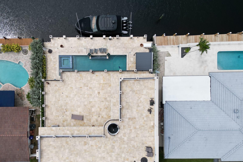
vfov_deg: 40.9
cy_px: 100
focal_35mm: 32
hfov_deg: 58.3
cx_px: 97
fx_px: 216
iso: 130
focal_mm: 6.72
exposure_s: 1/5000
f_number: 1.7
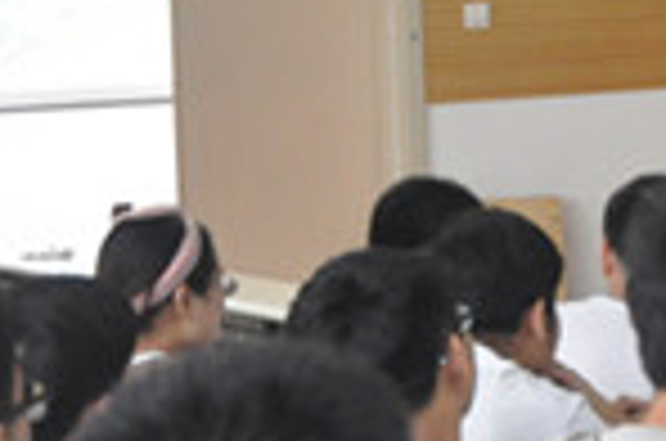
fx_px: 3840
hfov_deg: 9.5
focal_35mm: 208
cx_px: 1179
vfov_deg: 6.5
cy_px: -117
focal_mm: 32
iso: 1600
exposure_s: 1/40
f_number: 4.5
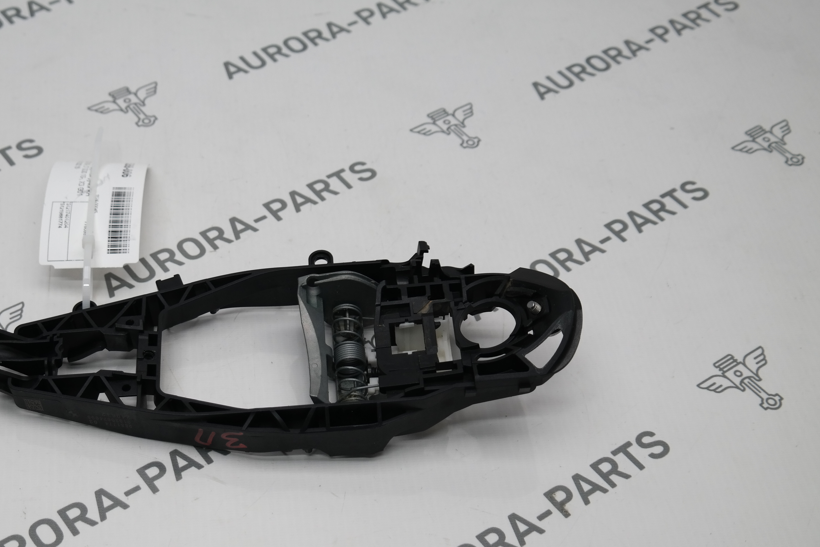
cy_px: 335
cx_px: 291
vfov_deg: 22.2
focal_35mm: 61
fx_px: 1389
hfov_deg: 32.7
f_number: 4.5
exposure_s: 1/100
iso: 200
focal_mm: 30
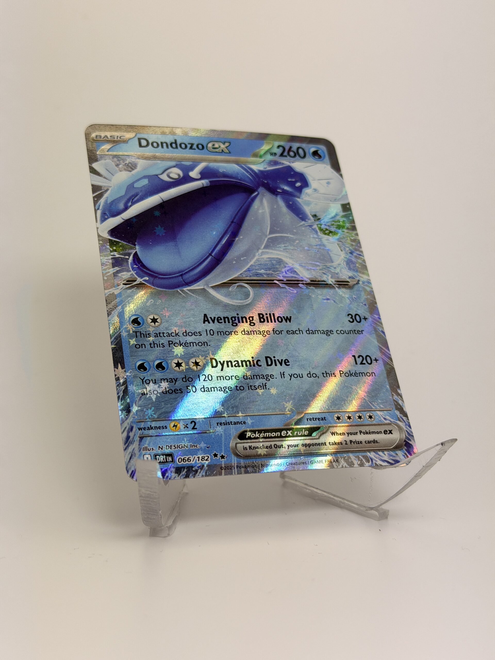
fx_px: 915
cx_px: 248
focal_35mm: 48
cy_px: 330
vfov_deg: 39.7
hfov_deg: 30.3
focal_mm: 6.76
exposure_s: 1/975
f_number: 1.78
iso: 64
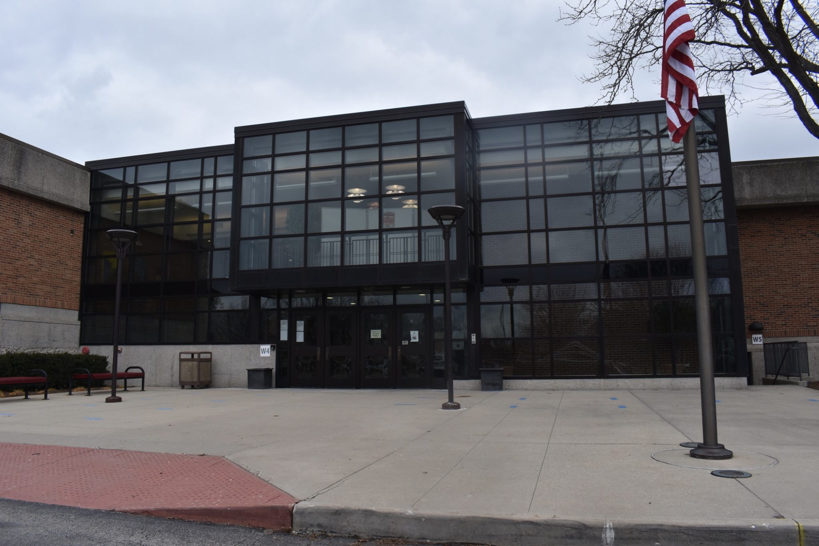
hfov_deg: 67.4
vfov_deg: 47.9
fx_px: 614
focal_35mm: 27
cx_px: 410
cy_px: 273
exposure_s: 1/250
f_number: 8
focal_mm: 18
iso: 280
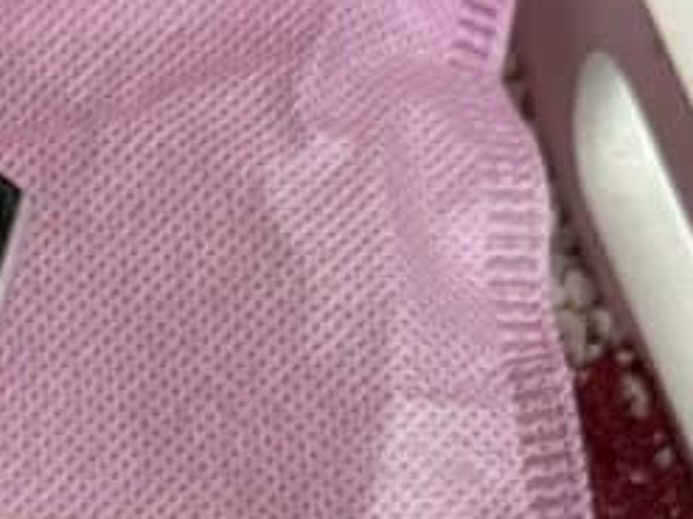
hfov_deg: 9.6
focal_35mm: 199
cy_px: 704
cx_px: -379
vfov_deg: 7.4
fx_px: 3982
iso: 80
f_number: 1.78
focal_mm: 6.76
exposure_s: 1/100
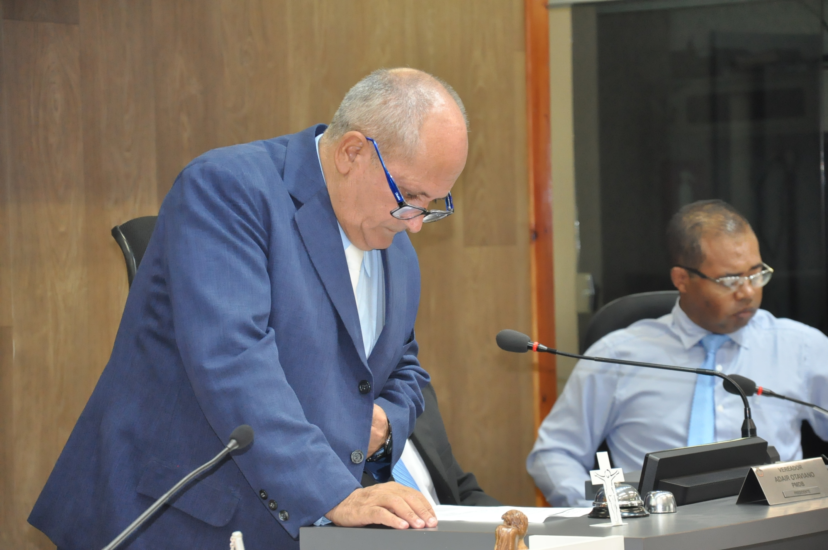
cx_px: 414
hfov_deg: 13.1
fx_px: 3618
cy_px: 275
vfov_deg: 8.7
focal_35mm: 158
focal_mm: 105
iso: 2000
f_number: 5.6
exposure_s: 1/60
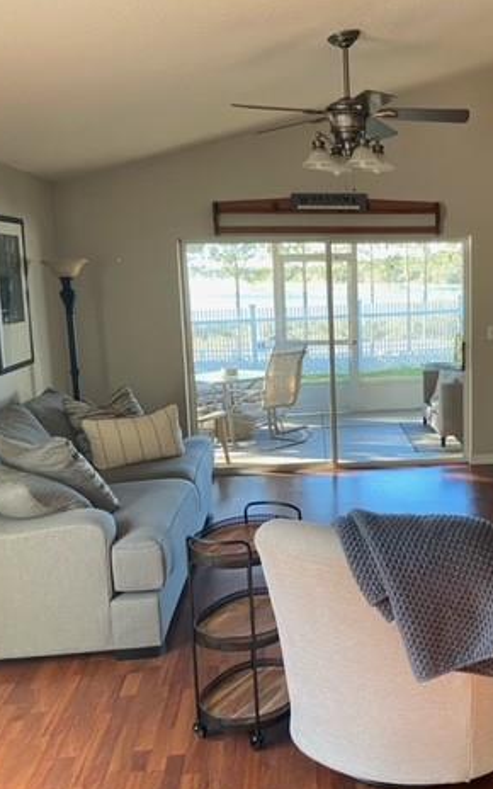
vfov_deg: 51.5
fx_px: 817
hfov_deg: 32.4
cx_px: 411
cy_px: 403
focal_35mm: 38
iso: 125
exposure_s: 1/94
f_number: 1.8
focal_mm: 4.25
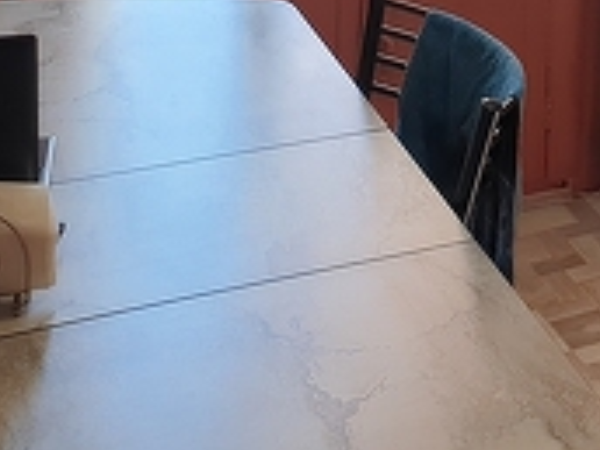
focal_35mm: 97
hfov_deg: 18.7
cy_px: -377
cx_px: 795
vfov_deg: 13.6
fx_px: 1681
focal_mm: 4.3
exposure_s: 1/100
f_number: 2.4
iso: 50
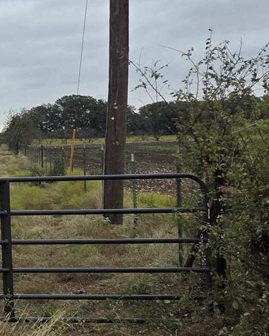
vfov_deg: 23.0
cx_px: -307
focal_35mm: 83
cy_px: 142
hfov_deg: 14.5
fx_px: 826
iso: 80
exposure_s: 1/2404
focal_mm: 5.4
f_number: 1.8
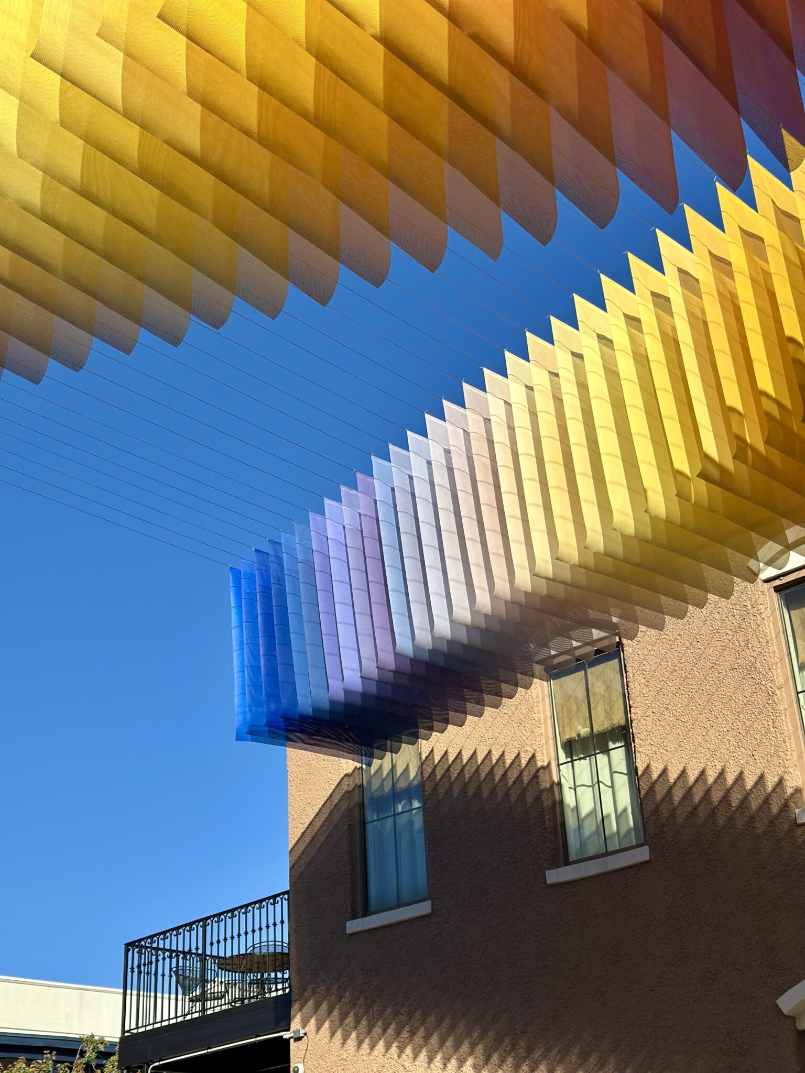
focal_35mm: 48
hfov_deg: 30.3
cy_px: 536
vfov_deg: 39.7
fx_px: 1488
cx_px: 402
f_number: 1.78
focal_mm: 6.86
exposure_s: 1/7092
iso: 80
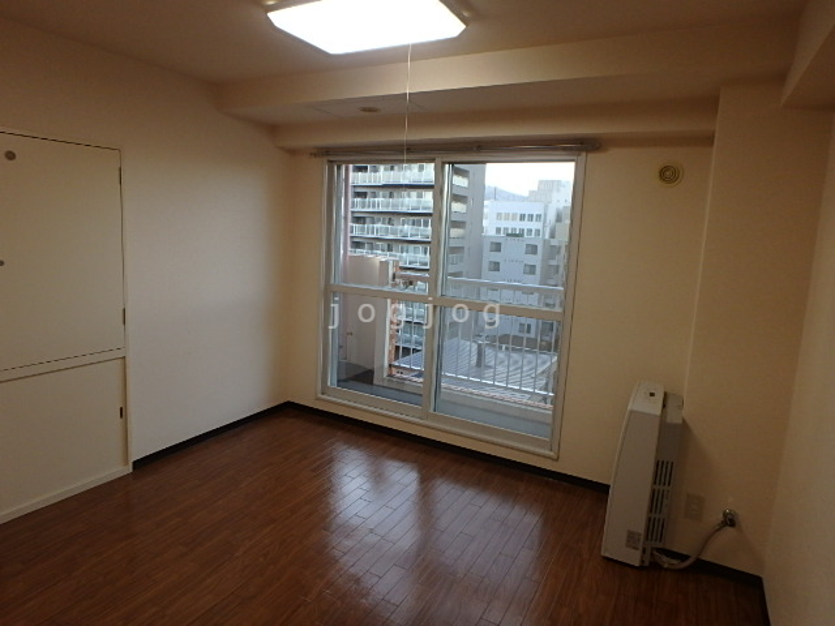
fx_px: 507
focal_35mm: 21
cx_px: 418
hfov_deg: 79.0
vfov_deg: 63.4
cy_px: 313
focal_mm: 3.7
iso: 200
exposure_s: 1/50
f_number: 3.5
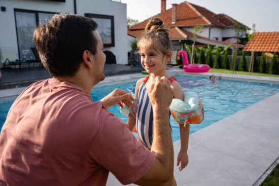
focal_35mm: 30
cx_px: 140
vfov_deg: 43.6
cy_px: 93
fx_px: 233
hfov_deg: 61.9
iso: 80
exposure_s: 1/400
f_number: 4.5
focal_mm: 30
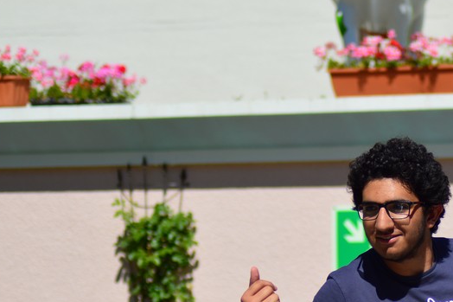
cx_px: 402
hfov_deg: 7.0
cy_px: 287
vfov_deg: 4.7
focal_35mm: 293
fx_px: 3686
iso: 100
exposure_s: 1/1250
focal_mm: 100
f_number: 4
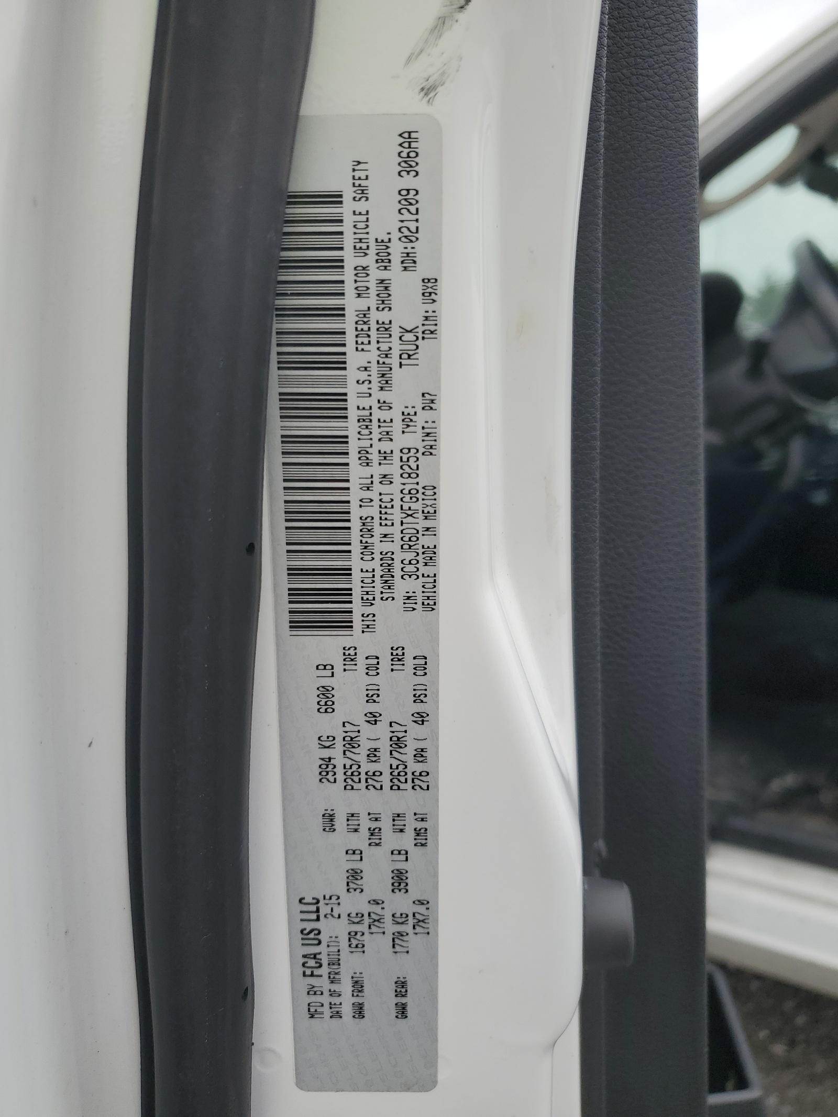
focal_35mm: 26
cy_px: 558
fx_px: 839
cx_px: 419
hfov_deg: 53.1
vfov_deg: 67.3
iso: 50
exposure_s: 1/1111
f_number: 1.5
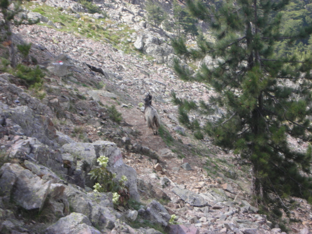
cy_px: 117
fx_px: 946
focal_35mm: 105
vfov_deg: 14.1
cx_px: 156
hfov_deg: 18.7
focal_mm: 17.4
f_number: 5.4
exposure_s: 1/77.4
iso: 50
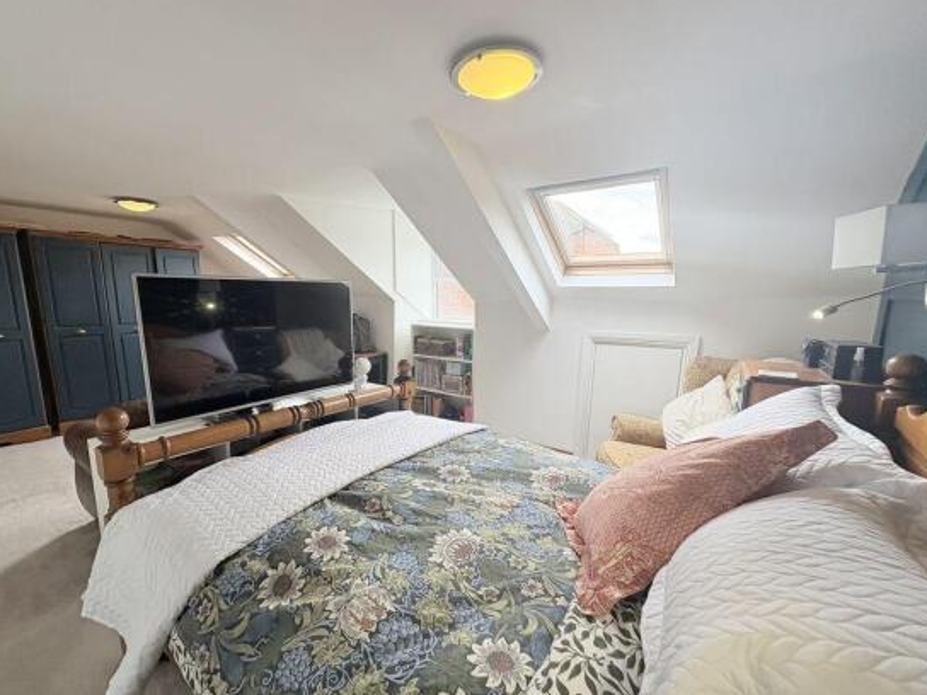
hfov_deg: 98.1
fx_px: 402
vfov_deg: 81.7
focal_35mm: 15
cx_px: 437
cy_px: 364
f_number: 2.2
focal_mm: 2.22
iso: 64
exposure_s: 1/99
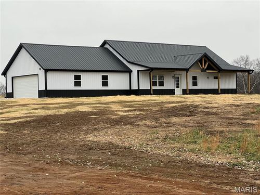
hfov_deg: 25.3
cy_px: 98
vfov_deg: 19.1
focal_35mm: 77
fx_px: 578
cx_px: 130
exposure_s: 1/99
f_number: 2.8
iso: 100
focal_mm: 9
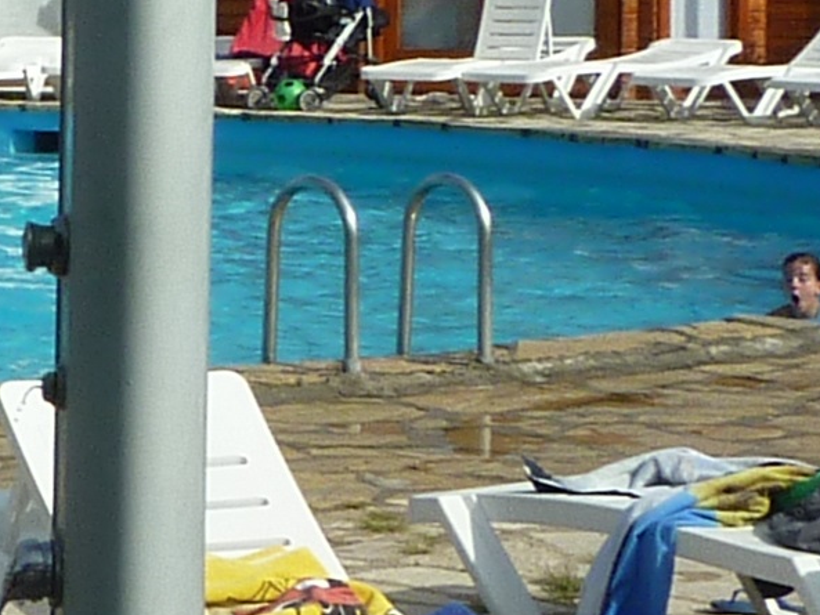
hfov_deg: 11.0
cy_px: 158
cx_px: -694
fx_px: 3933
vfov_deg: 8.9
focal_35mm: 166
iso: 80
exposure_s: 1/500
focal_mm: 4.4
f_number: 5.6
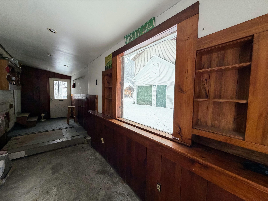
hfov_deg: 102.1
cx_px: 134
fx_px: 108
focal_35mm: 14
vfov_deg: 85.7
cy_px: 100
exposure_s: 1/121
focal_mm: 2.22
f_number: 2.2
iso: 250
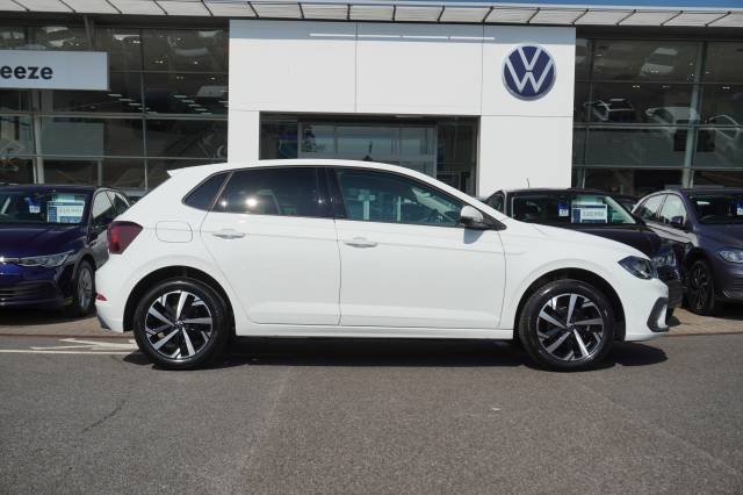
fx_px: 804
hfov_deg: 49.6
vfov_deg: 34.2
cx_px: 372
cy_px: 248
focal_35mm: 39
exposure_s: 1/400
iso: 100
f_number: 6.3
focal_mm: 26
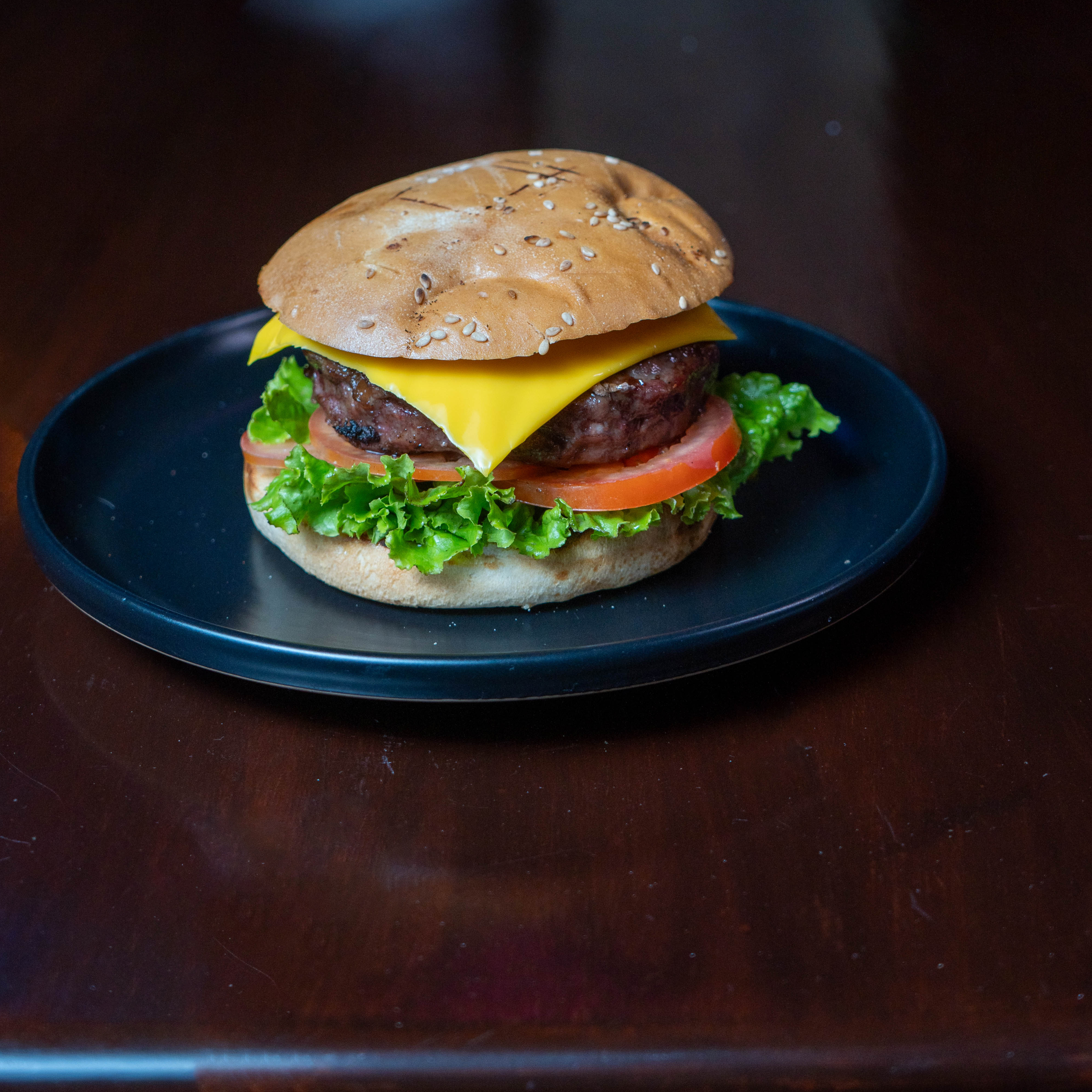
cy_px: 300
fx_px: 1927
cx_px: 549
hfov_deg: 31.6
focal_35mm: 54
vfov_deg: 31.2
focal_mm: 28
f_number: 4.5
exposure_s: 1/200
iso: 100
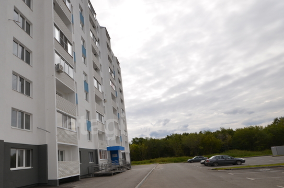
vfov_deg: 60.5
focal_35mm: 20
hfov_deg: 81.3
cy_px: 123
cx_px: 95
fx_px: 157
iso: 100
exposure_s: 1/200
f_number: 10
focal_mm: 10
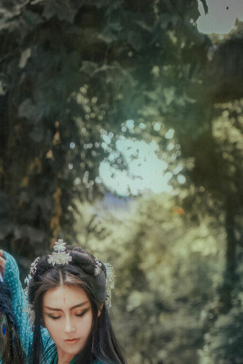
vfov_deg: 23.6
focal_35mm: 80
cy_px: 412
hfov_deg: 16.6
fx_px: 810
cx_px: -13
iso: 100
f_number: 1.6
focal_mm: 35
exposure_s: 1/400
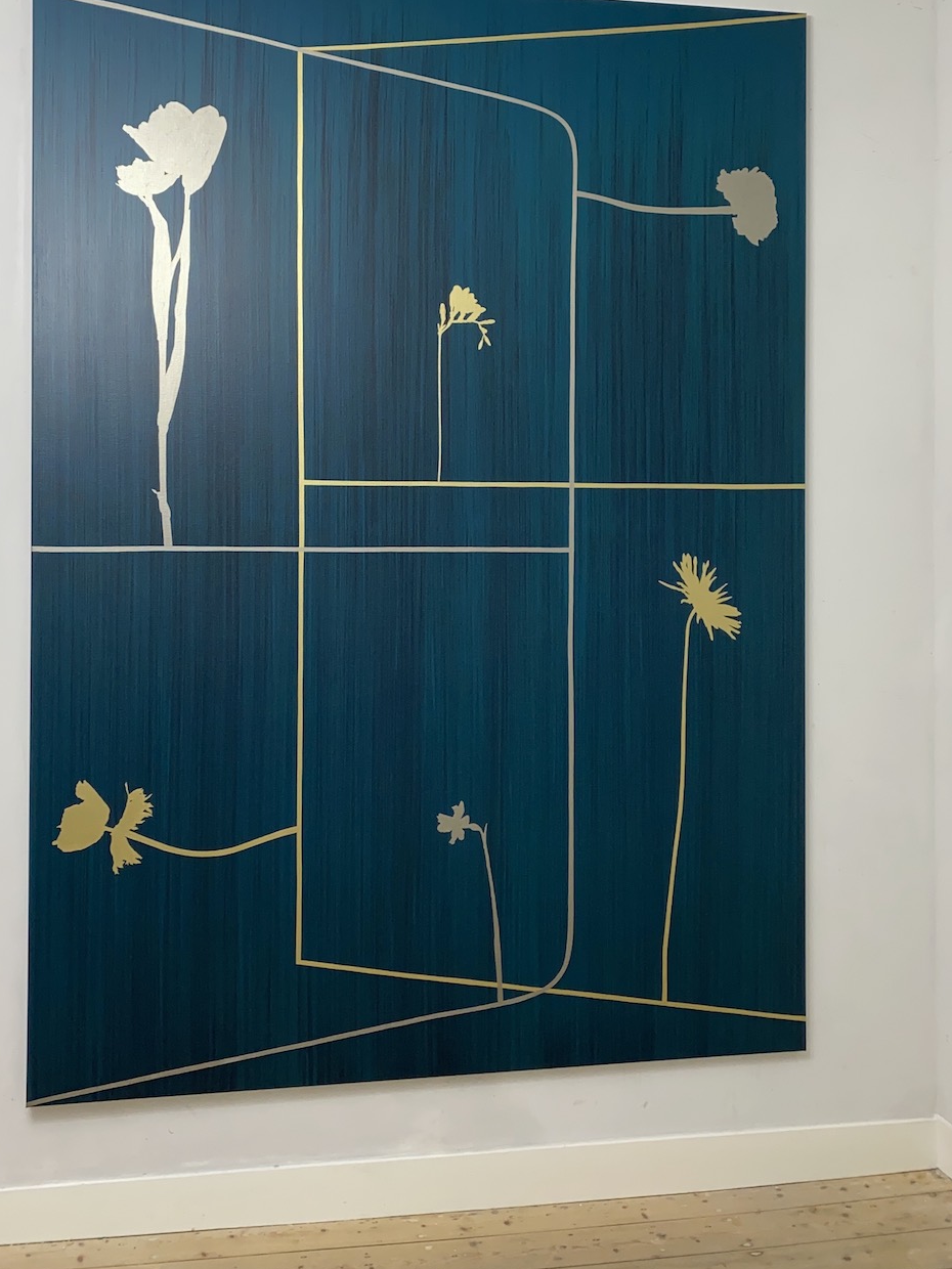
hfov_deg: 41.8
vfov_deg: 53.7
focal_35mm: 34
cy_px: 533
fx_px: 1247
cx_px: 437
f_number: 1.8
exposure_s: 1/50
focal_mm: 4.25
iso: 64
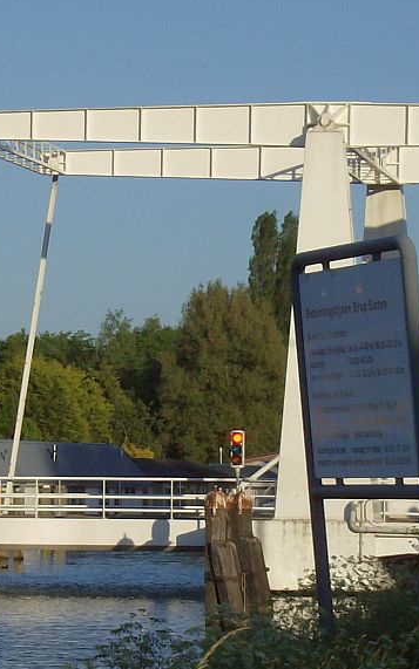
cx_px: 134
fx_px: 3745
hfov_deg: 6.4
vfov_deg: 10.2
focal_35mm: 205
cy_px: 365
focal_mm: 18
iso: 100
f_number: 7.8
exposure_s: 1/438
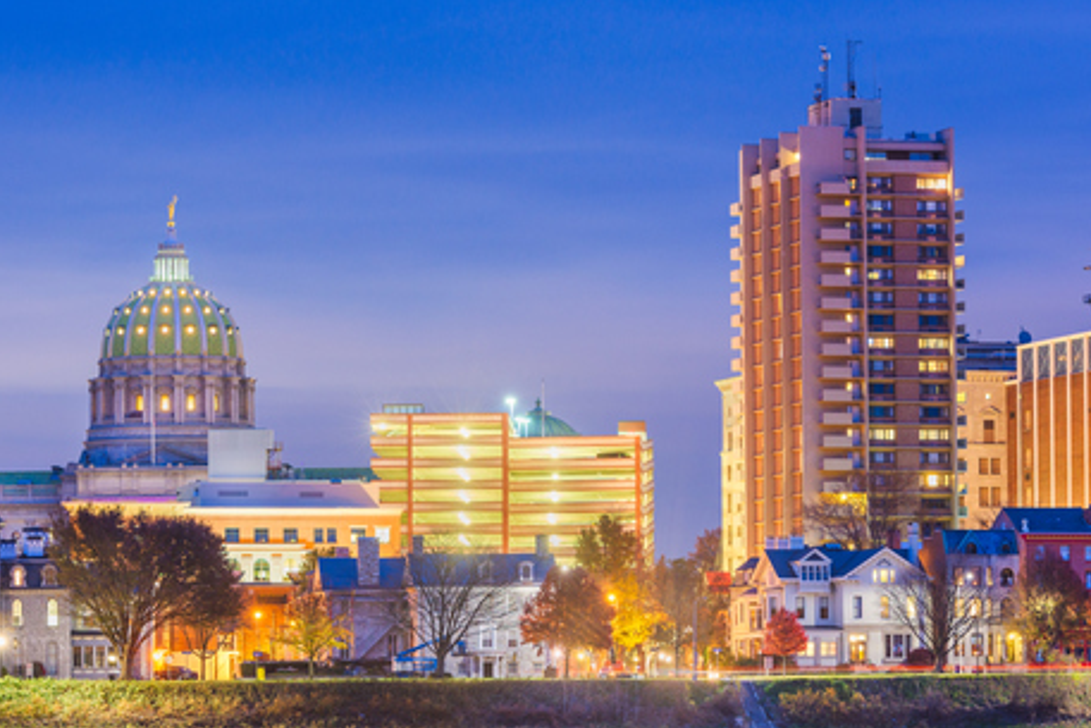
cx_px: 434
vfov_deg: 6.9
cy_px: 567
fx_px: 6002
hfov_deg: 10.4
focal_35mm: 198
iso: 200
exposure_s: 30
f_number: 7.1
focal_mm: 125
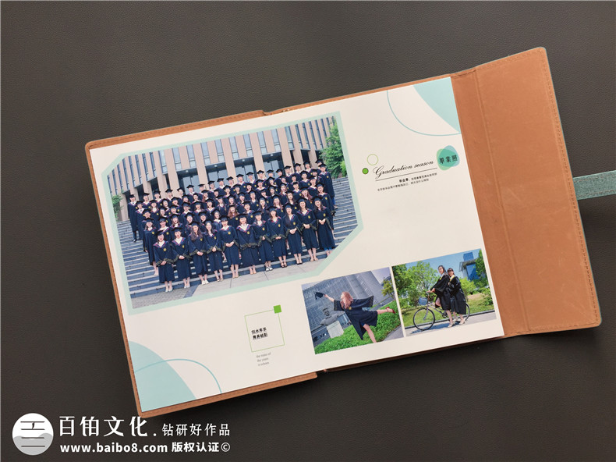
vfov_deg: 48.2
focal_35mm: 29
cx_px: 308
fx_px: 516
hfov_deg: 61.7
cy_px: 231
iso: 32
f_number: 2.2
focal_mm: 4.15
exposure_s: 1/173
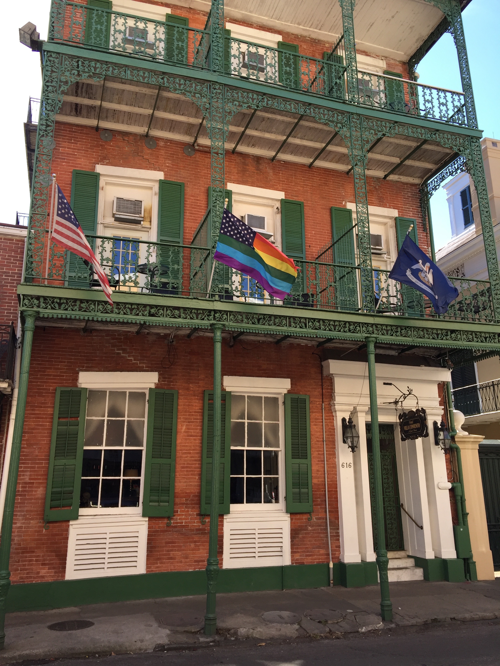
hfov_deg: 48.2
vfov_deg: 61.7
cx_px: 250
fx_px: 559
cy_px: 333
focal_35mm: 29
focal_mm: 4.15
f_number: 2.2
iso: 32
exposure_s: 1/527
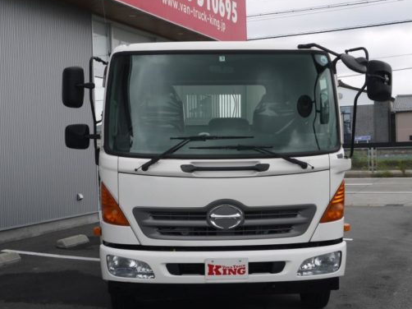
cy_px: 165
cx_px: 209
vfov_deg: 28.5
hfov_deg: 37.5
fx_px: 607
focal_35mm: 51
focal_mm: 20
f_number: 7.1
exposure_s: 1/320
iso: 160
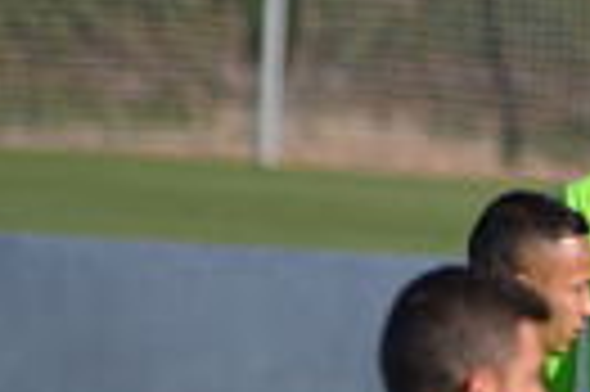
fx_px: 22556
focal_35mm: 1378
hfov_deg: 1.5
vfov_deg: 1.0
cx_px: 608
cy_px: 482
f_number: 5.6
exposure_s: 1/2000
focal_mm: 300
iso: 360
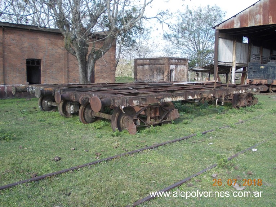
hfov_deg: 49.0
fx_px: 303
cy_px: 104
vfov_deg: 37.7
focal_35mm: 38
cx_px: 138
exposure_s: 1/400
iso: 80
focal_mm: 5.3
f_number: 3.1
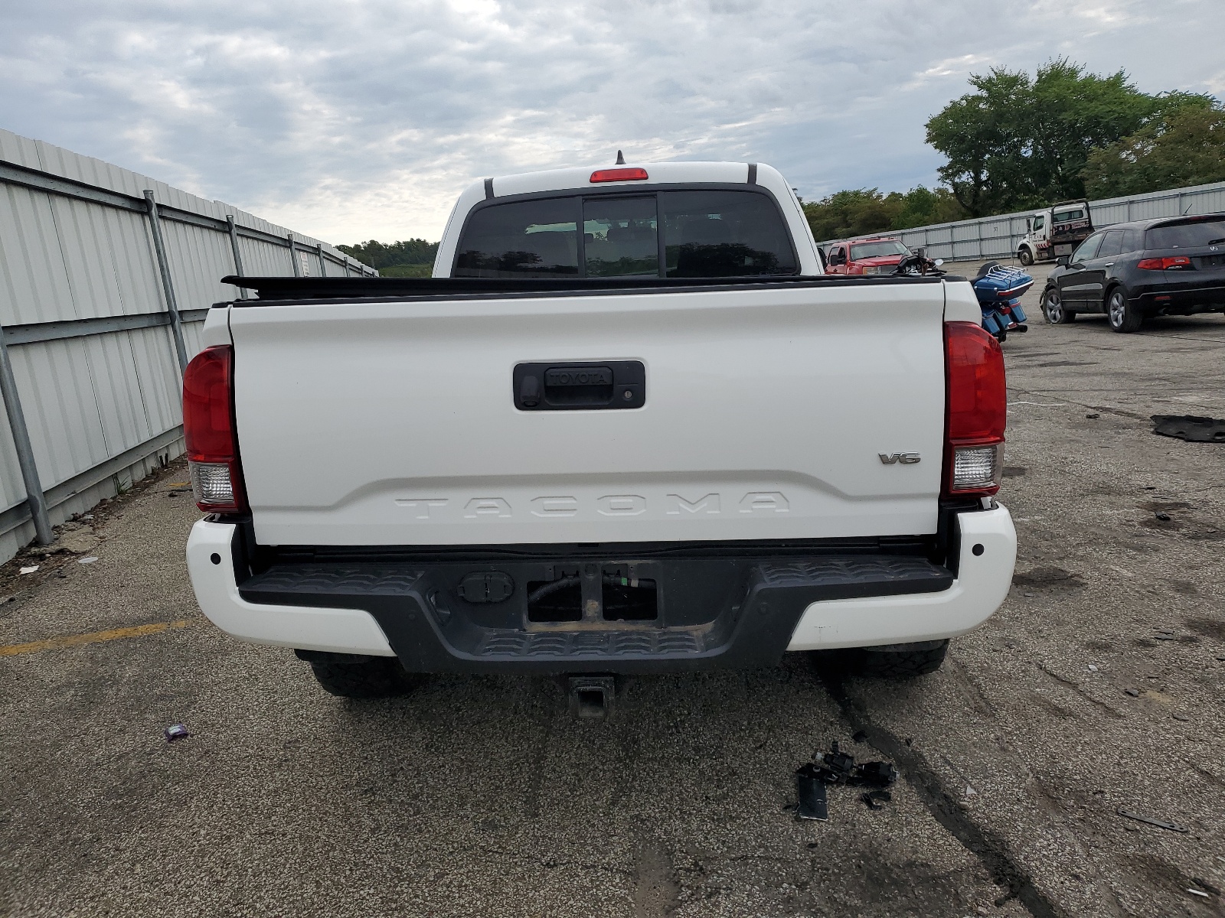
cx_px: 612
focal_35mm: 26
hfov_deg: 67.3
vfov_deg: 53.1
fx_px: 920
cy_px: 459
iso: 50
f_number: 1.5
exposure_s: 1/1429
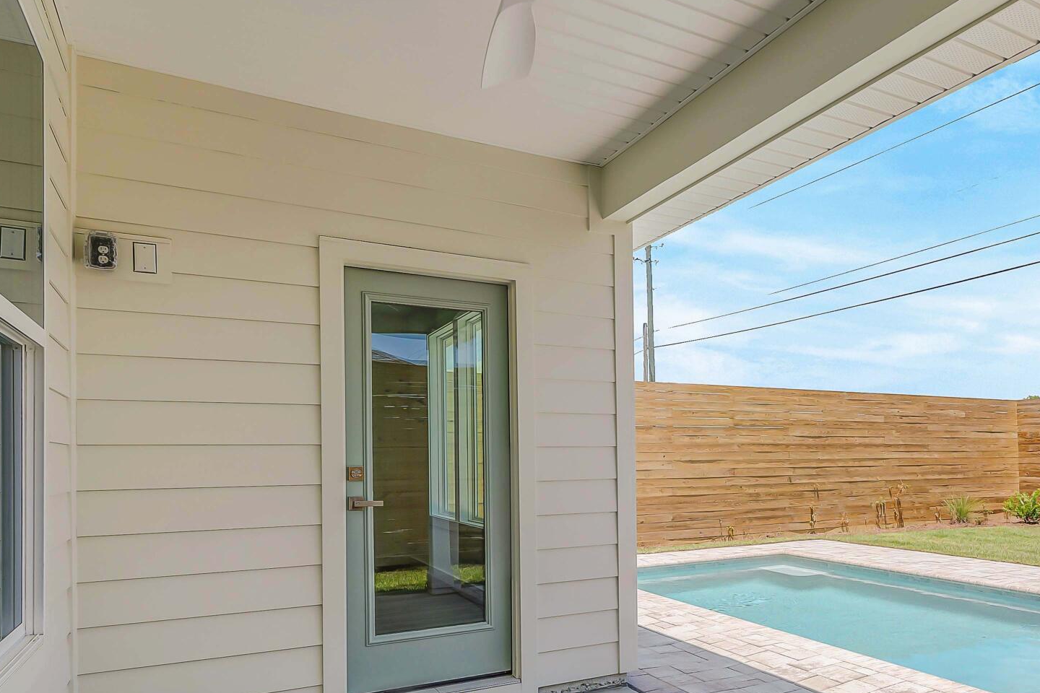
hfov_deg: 68.9
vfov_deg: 50.6
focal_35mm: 25
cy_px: 448
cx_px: 716
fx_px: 722
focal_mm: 12
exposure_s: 1/800
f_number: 5.6
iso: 100
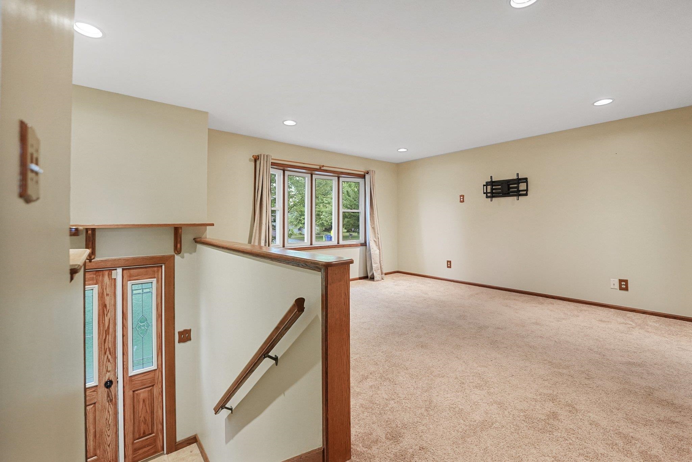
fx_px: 269
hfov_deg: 104.2
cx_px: 346
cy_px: 231
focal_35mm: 14
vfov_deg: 81.3
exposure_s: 1/250
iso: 2500
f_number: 3.5
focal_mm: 14
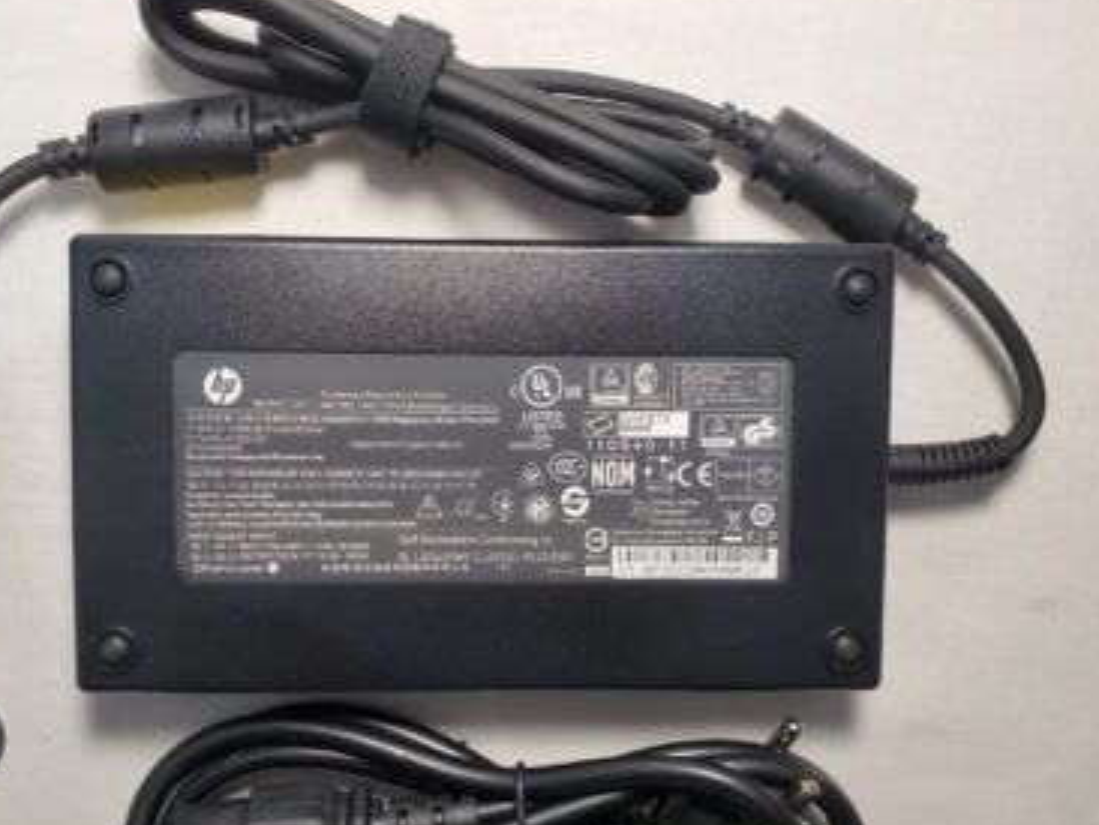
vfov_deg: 44.1
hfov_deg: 56.7
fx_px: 1017
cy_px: 462
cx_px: 492
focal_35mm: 32
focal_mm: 4.3
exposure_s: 1/120
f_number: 2.4
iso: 200
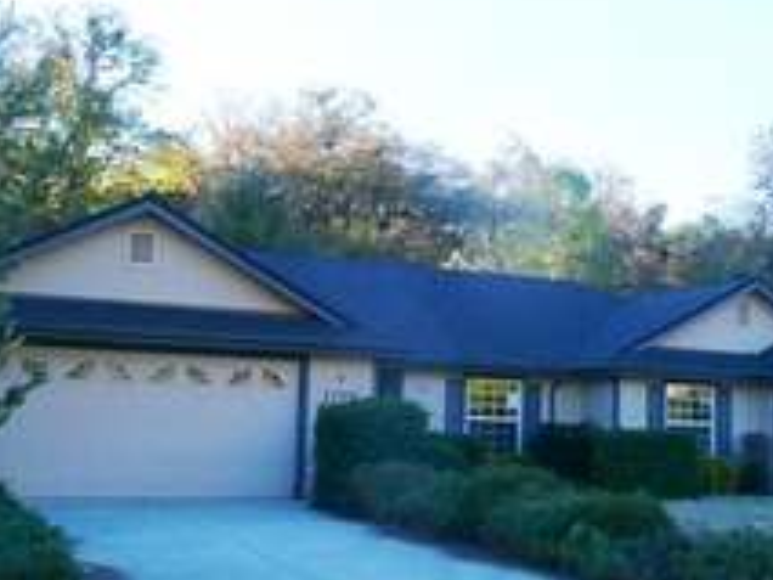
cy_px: 299
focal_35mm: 49
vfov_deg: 29.7
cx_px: 423
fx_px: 1094
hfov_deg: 38.9
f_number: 3.4
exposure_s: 1/250
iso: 100
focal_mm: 4.9
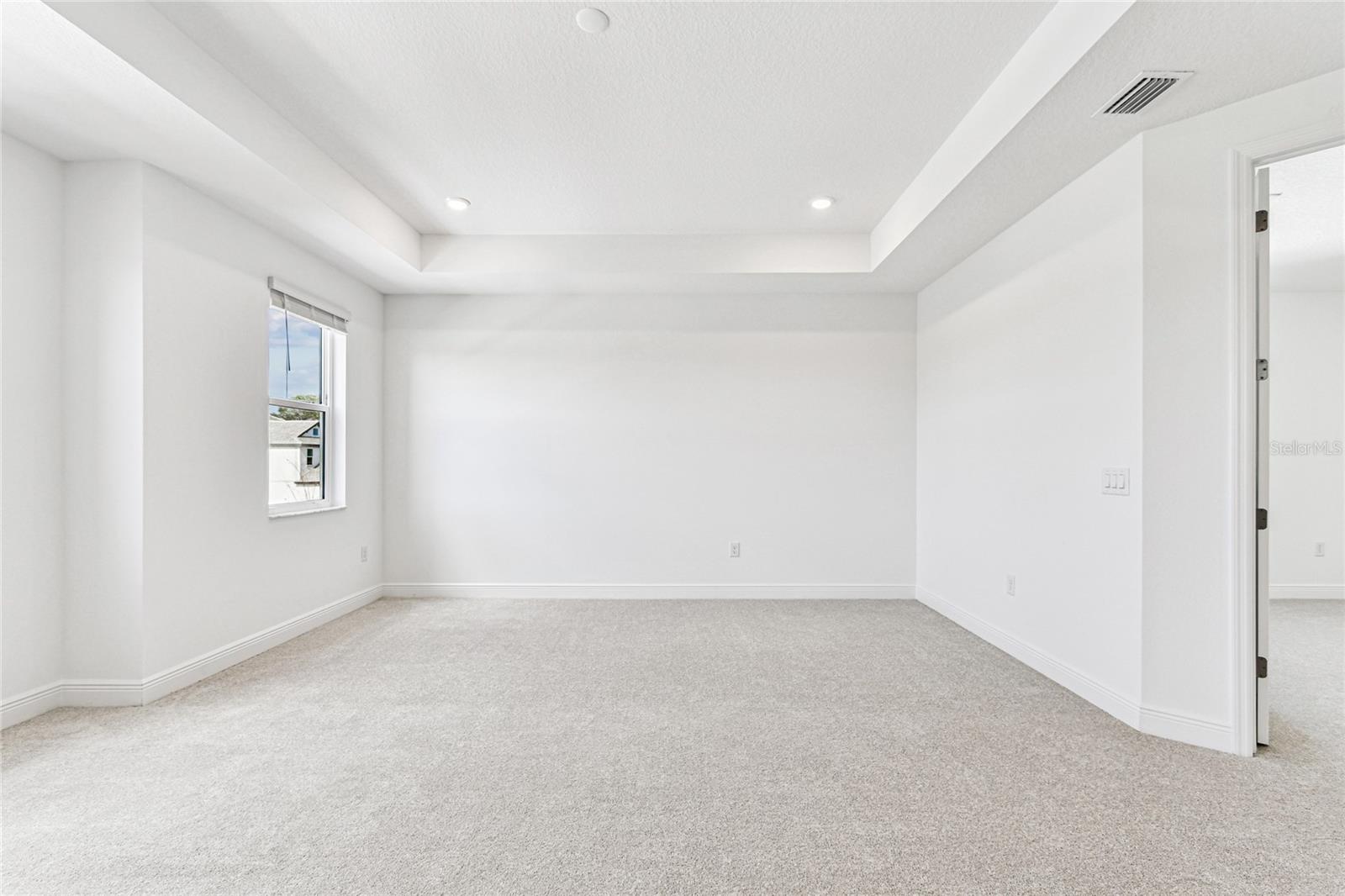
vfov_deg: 77.3
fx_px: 560
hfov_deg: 100.4
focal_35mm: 15
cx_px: 672
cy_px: 448
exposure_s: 1/50
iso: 100
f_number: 7.1
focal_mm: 10
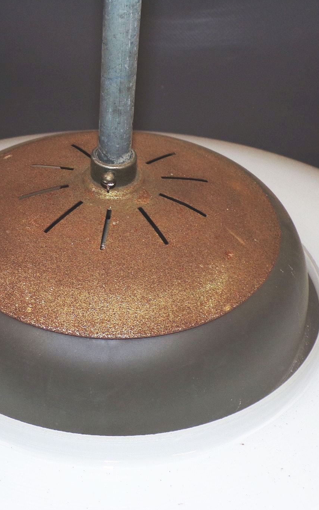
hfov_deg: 24.3
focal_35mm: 53
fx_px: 738
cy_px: 255
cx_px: 123
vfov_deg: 38.2
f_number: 3.3
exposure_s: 1/60
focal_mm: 6.6
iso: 80
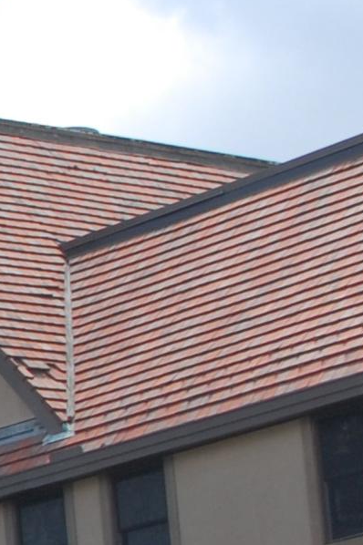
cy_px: 377
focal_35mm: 193
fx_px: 2922
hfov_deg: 6.3
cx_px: -835
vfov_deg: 10.6
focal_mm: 20
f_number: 8
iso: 200
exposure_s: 1/160
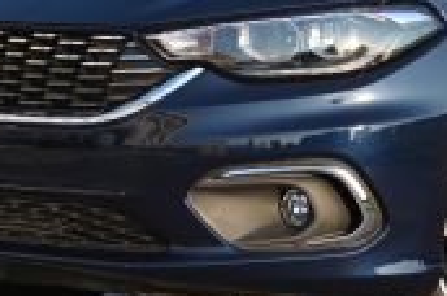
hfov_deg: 6.4
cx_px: 512
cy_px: -125
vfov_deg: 4.2
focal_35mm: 321
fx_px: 3978
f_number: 4.5
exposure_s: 1/320
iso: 100
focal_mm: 85
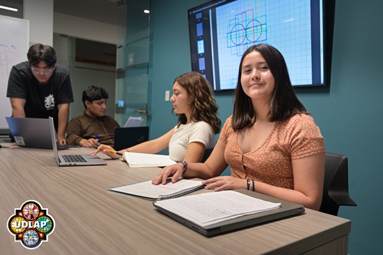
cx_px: 192
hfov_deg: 61.9
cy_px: 128
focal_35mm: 30
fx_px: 319
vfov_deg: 43.6
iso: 1000
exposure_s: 1/80
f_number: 4
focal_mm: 30
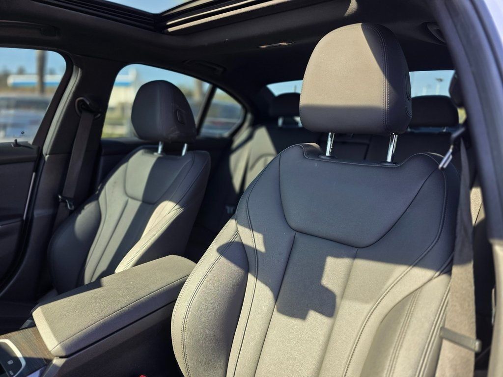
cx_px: 252
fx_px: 334
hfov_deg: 73.9
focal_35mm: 23
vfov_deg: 58.9
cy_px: 188
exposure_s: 1/180
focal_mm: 6.3
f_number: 1.7
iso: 80
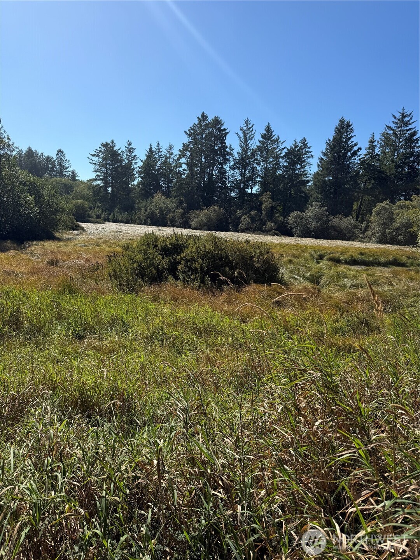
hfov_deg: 56.8
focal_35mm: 24
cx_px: 210
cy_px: 280
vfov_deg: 71.6
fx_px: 388
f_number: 1.78
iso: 80
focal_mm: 6.76
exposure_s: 1/4673
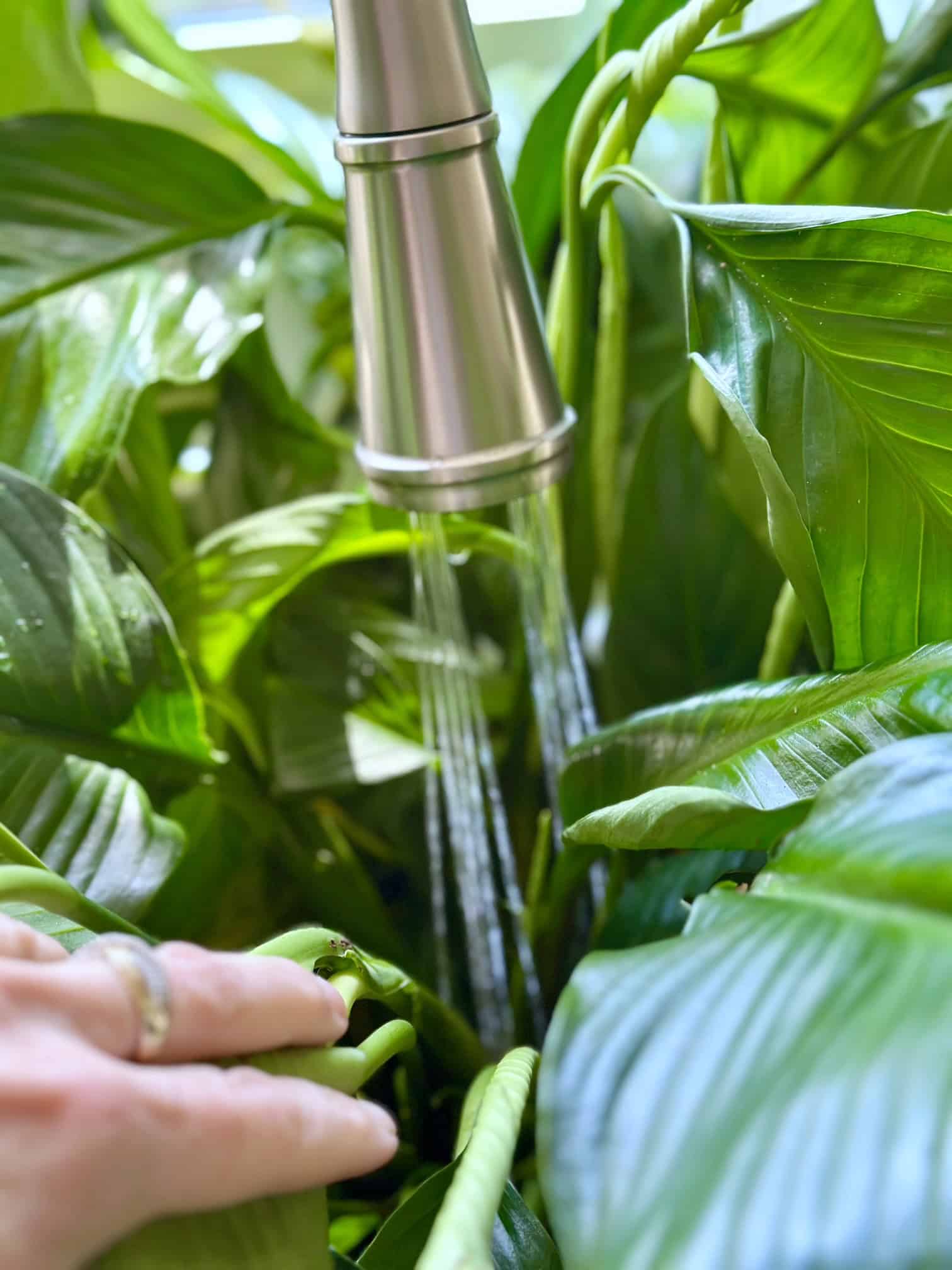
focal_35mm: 48
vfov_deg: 39.7
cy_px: 635
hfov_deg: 30.3
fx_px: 1760
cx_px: 476
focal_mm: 6.9
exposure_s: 1/60
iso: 320
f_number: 1.8
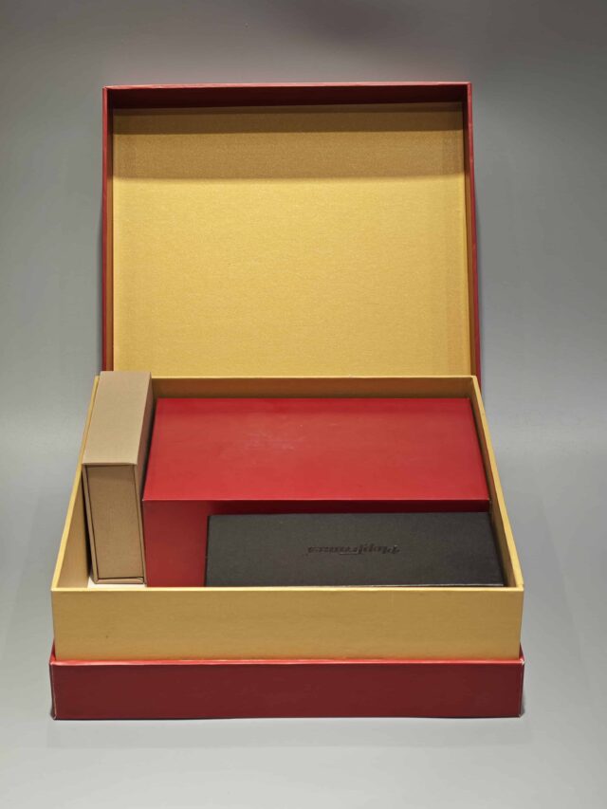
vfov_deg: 26.0
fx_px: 1753
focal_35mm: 75
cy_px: 404
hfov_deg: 19.6
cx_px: 304
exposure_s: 1/100
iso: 160
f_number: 2
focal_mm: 10.1
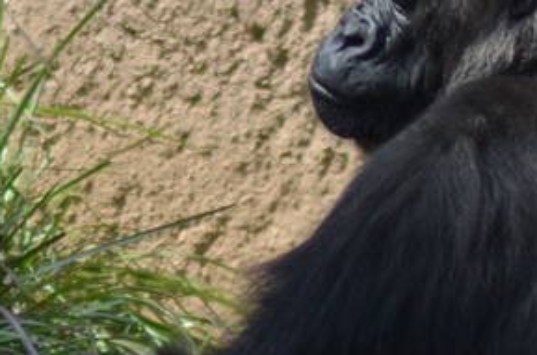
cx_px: 98
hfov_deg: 1.1
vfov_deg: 0.7
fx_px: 28458
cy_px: 301
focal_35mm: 1913
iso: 400
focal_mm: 230
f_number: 5
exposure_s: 1/1600
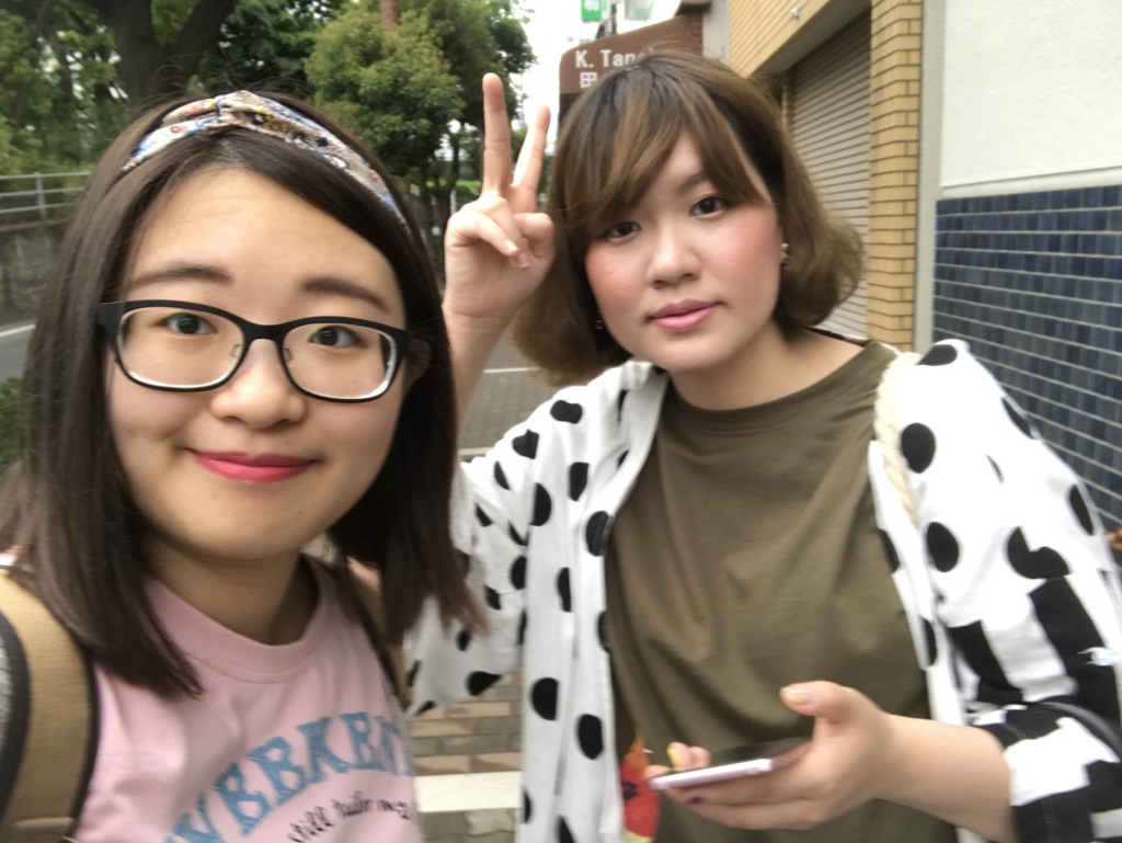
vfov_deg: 44.2
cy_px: 422
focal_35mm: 32
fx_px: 1038
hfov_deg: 56.8
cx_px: 561
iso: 32
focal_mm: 2.87
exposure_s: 1/40
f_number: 2.2
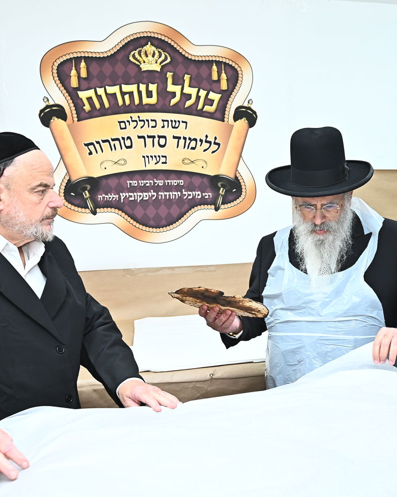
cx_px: 290
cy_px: 249
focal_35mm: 41
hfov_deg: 35.8
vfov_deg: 44.8
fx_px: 602
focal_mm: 29
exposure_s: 1/200
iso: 1250
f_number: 5.6
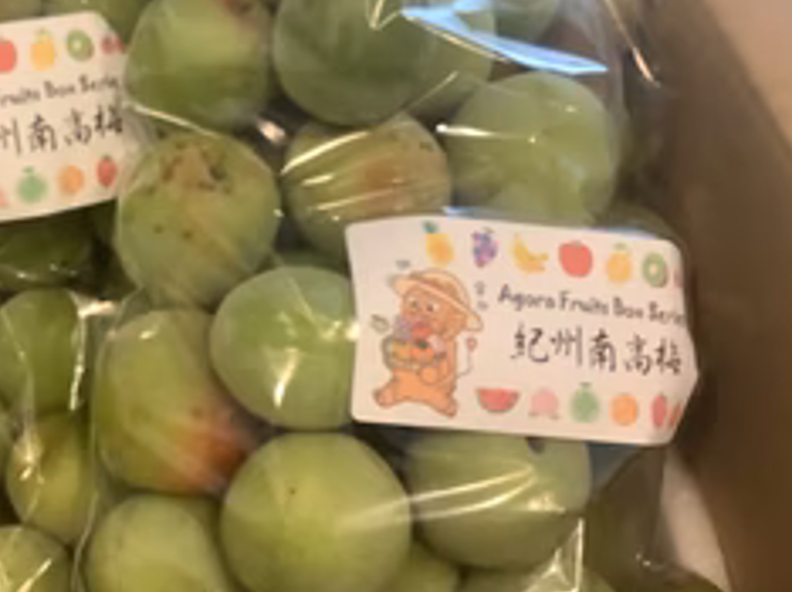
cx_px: 149
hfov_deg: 35.0
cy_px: 254
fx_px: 1211
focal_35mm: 53
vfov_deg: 27.4
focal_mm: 3.3
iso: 250
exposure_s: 1/50
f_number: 2.4
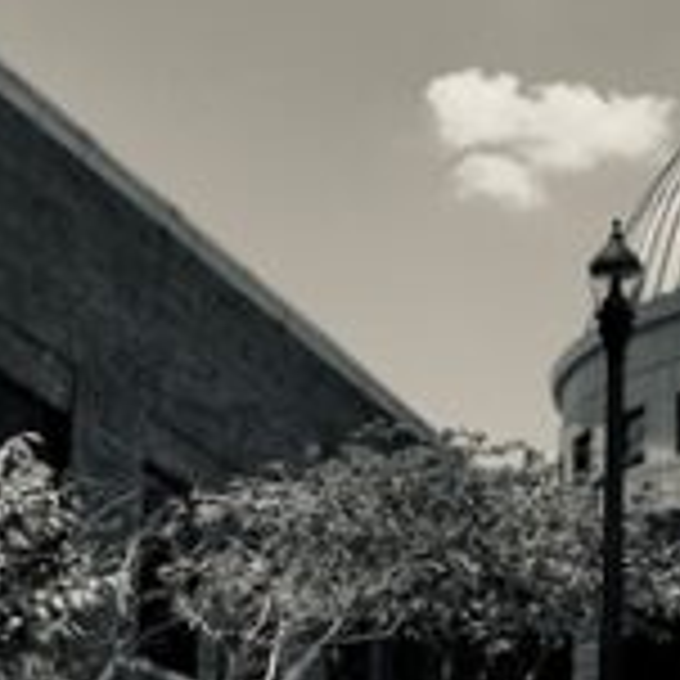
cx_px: 806
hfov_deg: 11.8
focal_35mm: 145
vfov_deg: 12.0
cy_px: 464
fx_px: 3223
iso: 400
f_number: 7.1
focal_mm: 29
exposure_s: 1/2500
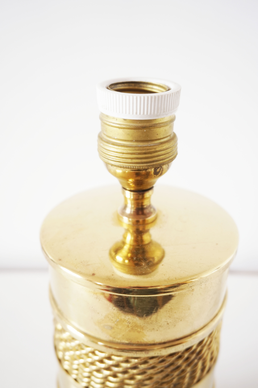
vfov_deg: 53.2
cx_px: 129
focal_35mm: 36
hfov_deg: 36.8
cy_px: 194
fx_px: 387
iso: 200
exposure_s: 1/60
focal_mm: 24
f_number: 4.5
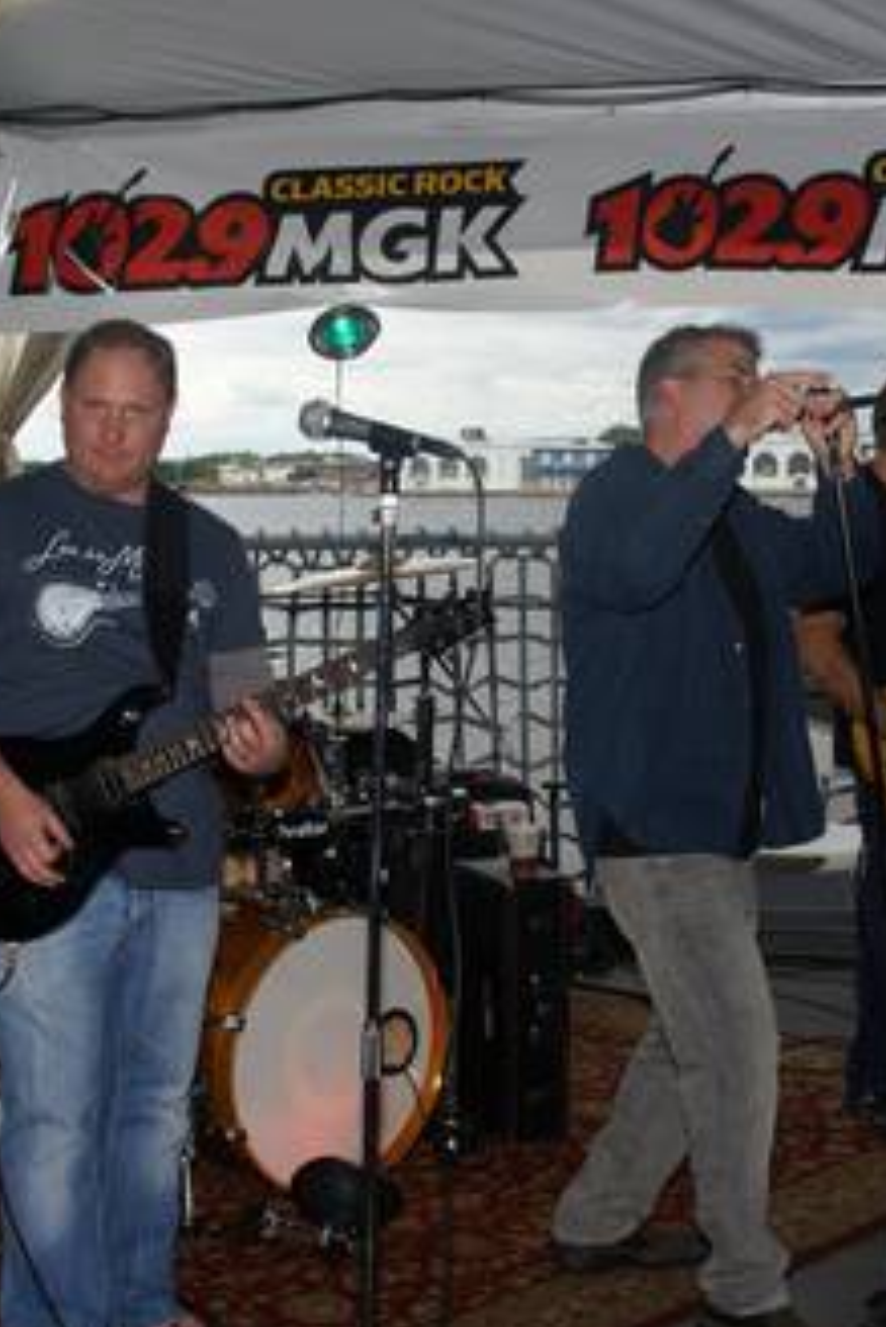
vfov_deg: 36.2
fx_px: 2028
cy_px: 674
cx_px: 494
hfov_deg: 24.6
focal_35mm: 55
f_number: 8
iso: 100
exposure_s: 1/125
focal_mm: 24
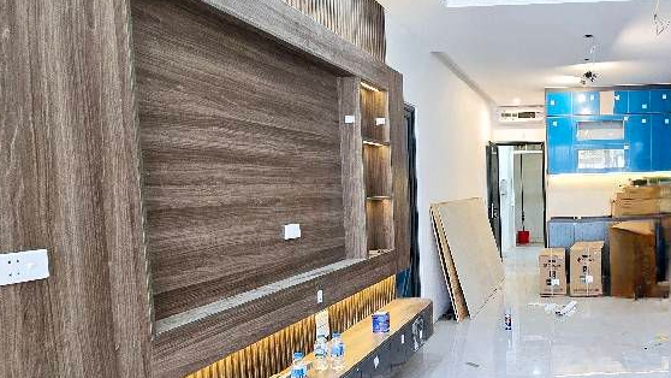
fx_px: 463
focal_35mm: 26
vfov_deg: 44.2
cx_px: 564
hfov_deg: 63.7
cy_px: 226
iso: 100
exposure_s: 1/60.2
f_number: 2.2
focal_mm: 2.2
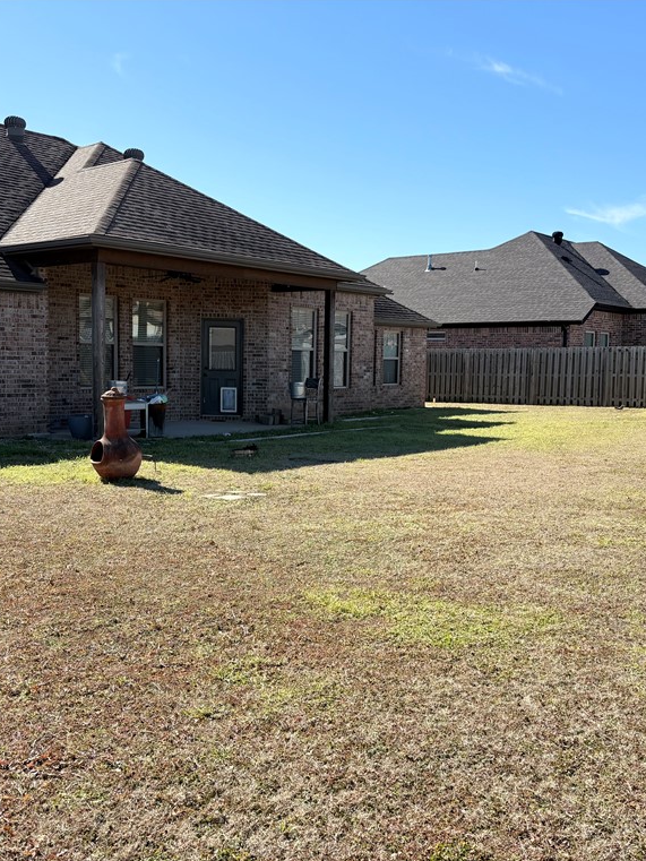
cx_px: 327
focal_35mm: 35
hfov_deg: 40.7
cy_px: 432
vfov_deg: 52.6
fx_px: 871
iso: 50
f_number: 1.6
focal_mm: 5.96
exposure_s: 1/2639
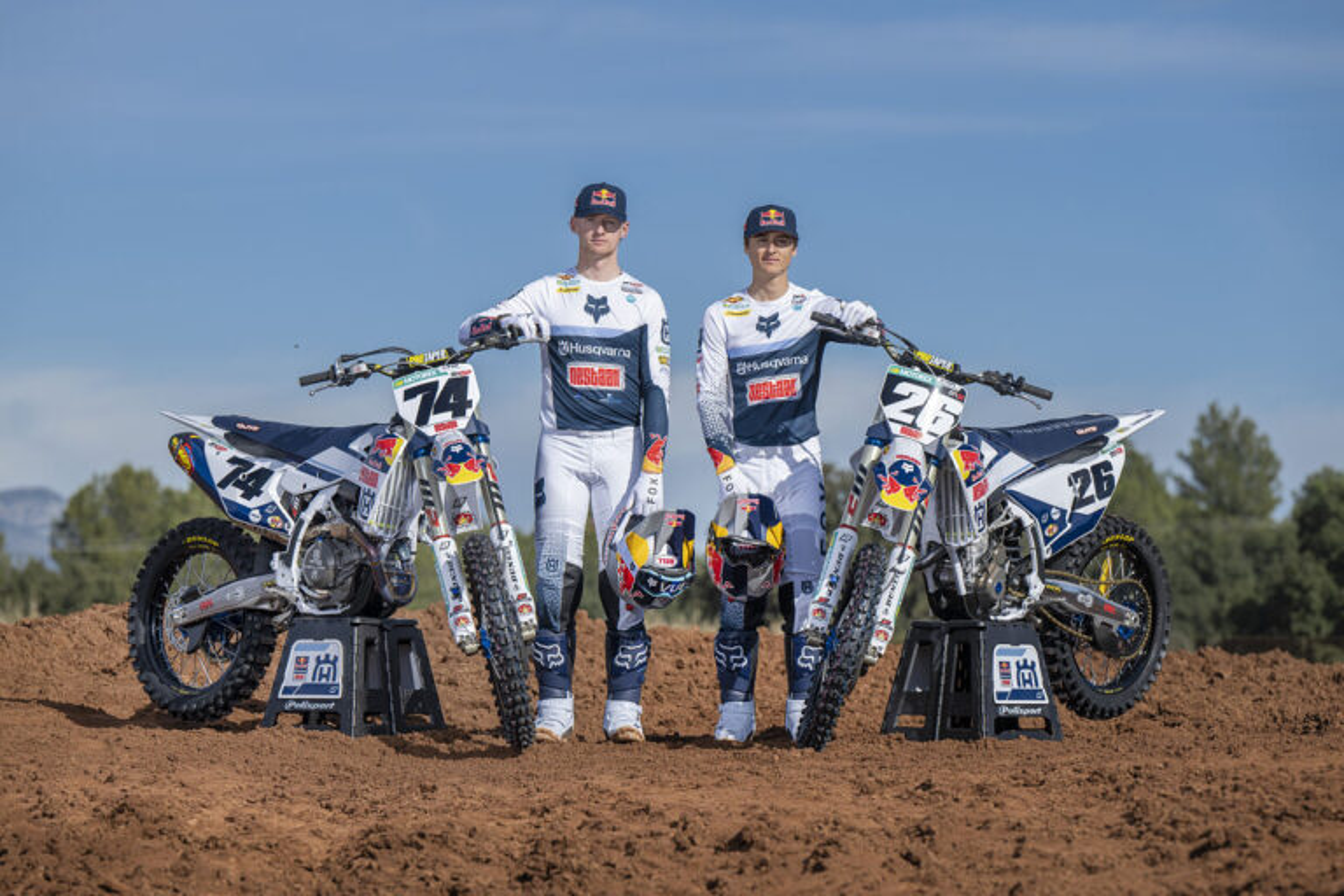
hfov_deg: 12.8
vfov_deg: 8.6
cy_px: 448
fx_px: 5973
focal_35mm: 160
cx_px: 672
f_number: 5.6
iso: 160
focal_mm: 160
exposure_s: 1/1250
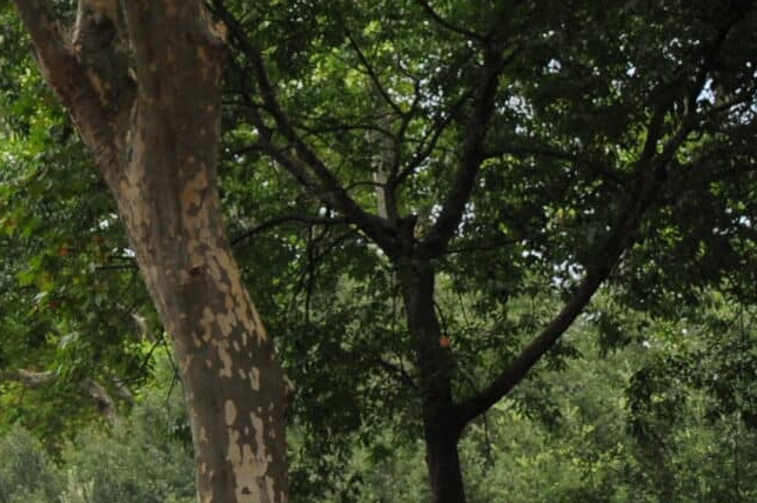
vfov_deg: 9.5
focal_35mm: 143
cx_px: -615
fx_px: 3004
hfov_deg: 13.0
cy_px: 428
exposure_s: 1/160
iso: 400
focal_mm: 24
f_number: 6.3
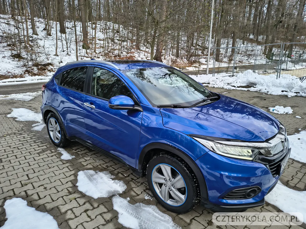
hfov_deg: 71.6
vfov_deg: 56.8
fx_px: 212
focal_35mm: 24
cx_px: 153
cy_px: 114
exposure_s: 1/141
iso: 100
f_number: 1.8
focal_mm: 5.56
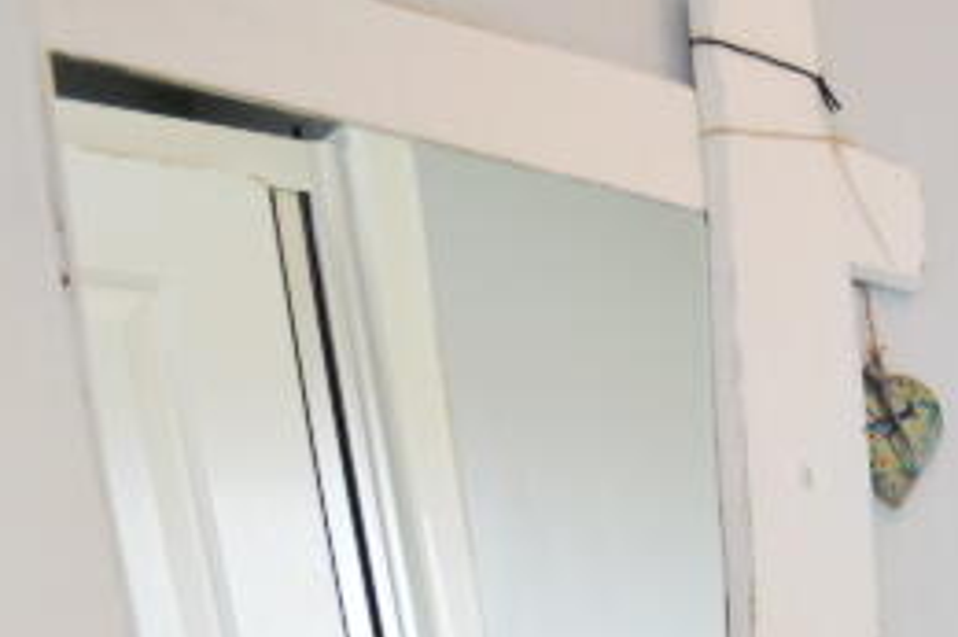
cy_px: 1191
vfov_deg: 17.8
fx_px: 1569
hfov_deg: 23.7
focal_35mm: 59
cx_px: 1573
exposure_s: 1/100
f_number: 5
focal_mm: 10
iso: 400
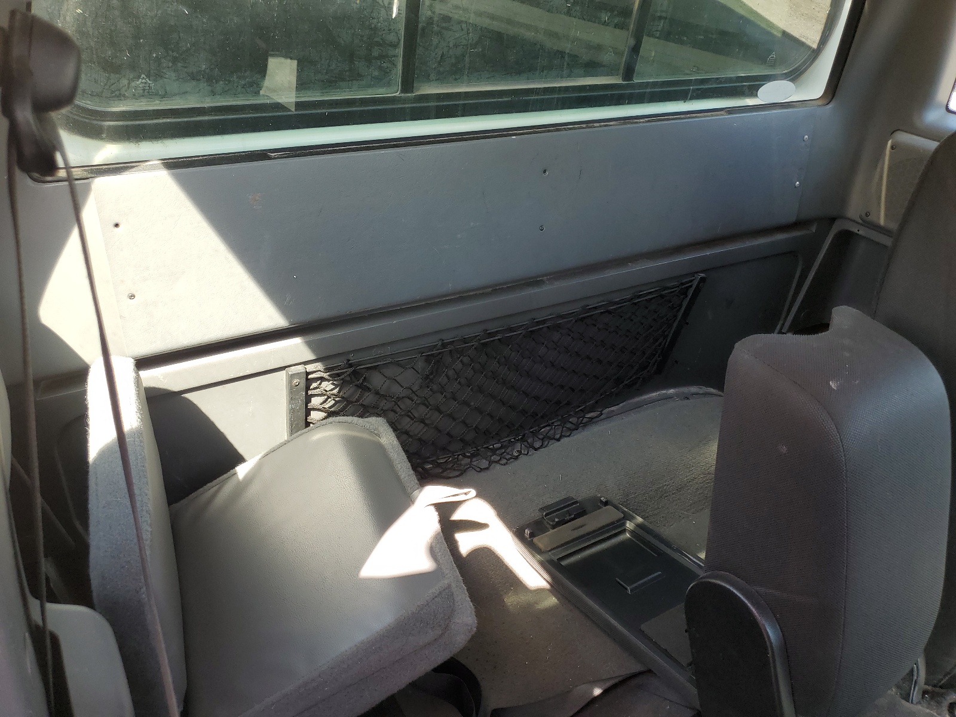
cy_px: 358
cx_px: 478
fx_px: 718
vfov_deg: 53.1
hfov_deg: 67.3
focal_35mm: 26
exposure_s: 1/141
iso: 50
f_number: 1.5
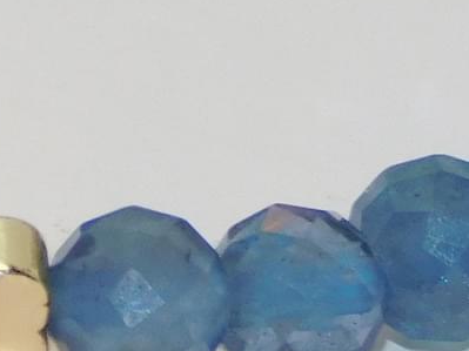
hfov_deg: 1.6
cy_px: -230
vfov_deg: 1.2
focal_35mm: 1265
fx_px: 17134
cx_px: -147
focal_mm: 35.9
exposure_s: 1/60
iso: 160
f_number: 5.4
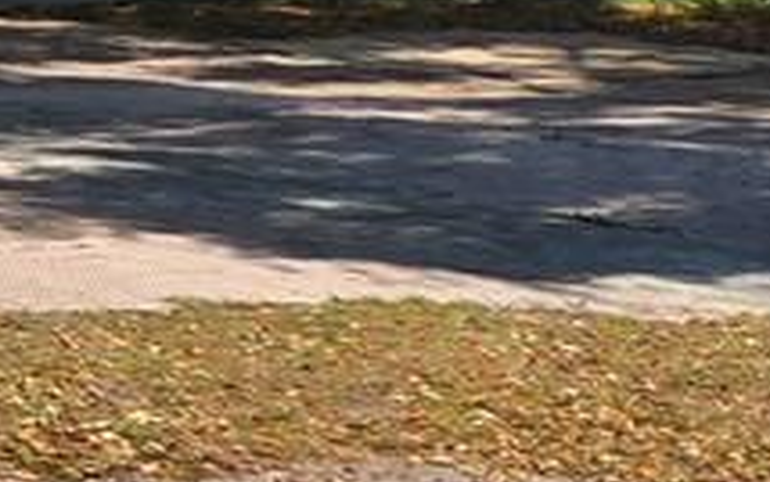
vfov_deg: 7.1
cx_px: -1993
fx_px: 3821
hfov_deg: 8.3
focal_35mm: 182
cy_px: -313
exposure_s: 1/1339
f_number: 1.8
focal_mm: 5.4
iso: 25
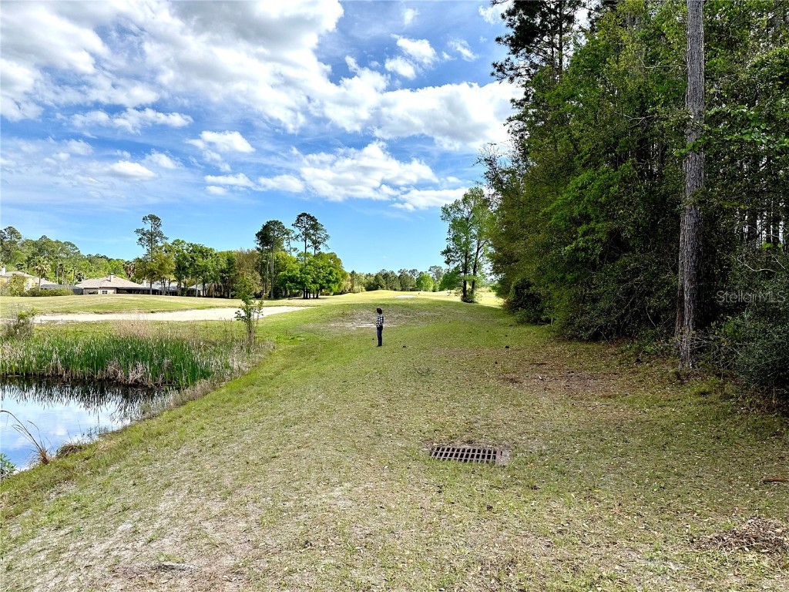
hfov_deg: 71.6
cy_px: 296
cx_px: 394
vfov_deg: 56.8
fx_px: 547
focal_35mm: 24
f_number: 1.78
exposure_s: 1/4016
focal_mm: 6.86
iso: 80
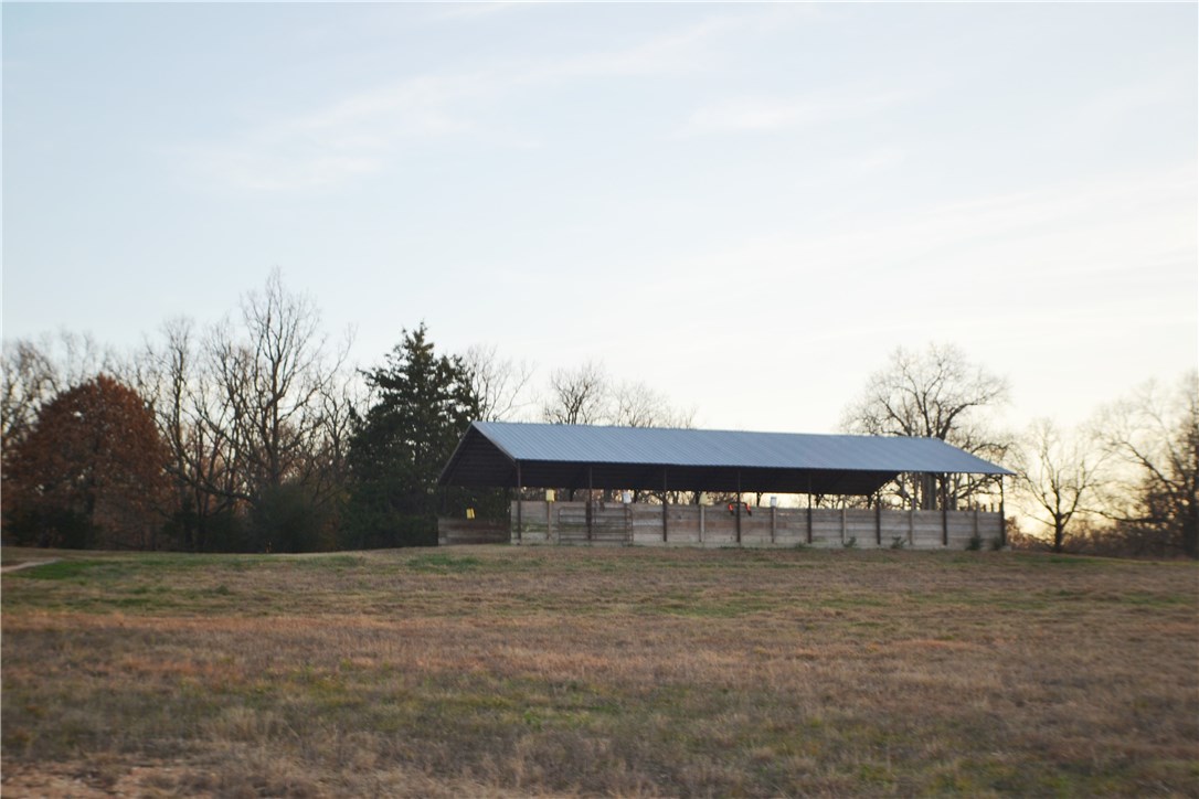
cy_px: 400
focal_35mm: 68
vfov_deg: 20.2
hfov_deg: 29.9
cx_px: 600
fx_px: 2248
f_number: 5.3
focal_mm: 45
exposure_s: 1/125
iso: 125
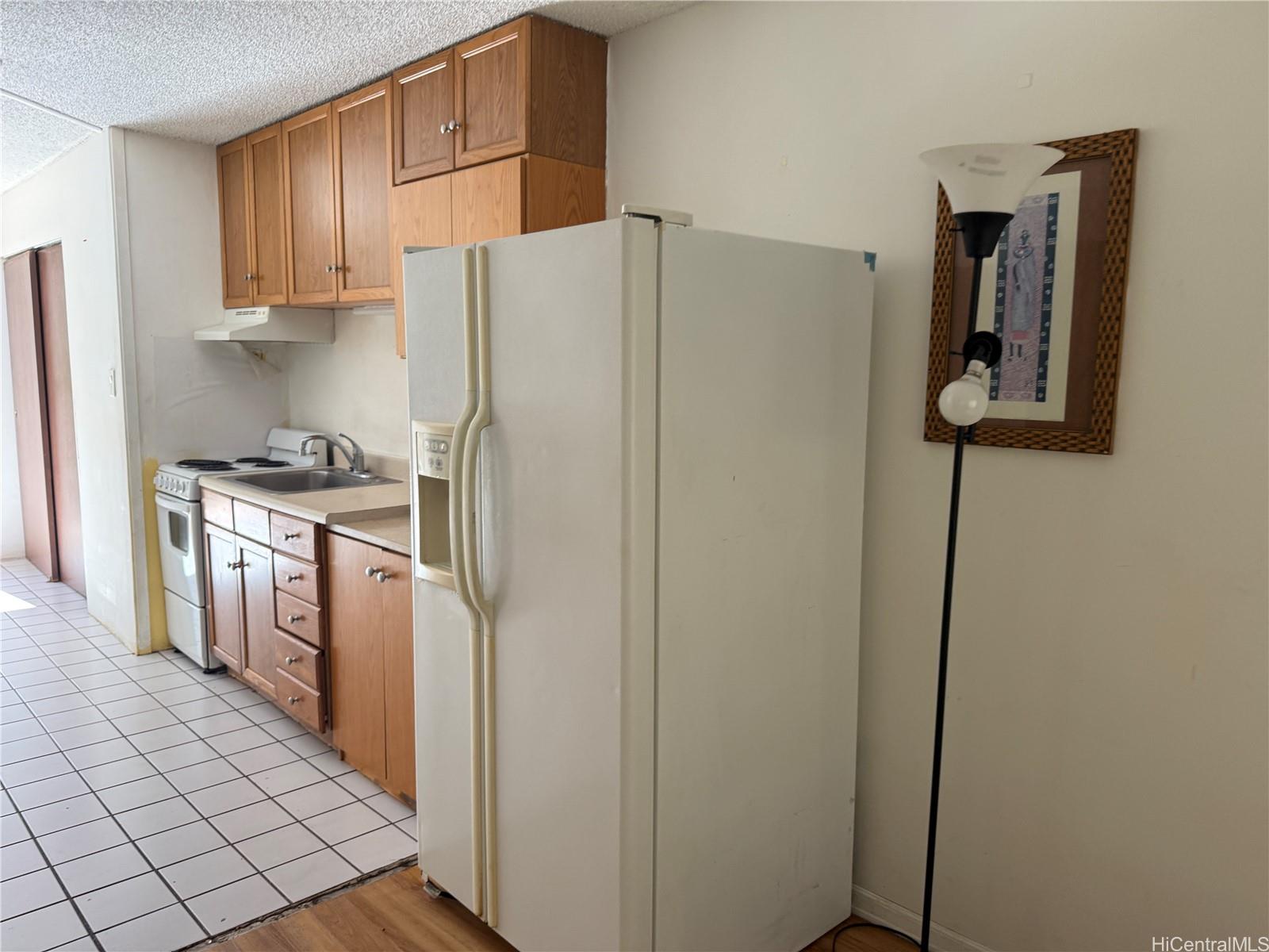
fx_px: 880
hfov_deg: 71.6
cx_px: 634
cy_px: 476
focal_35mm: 24
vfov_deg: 56.8
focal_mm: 6.76
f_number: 1.78
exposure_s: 1/188
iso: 125
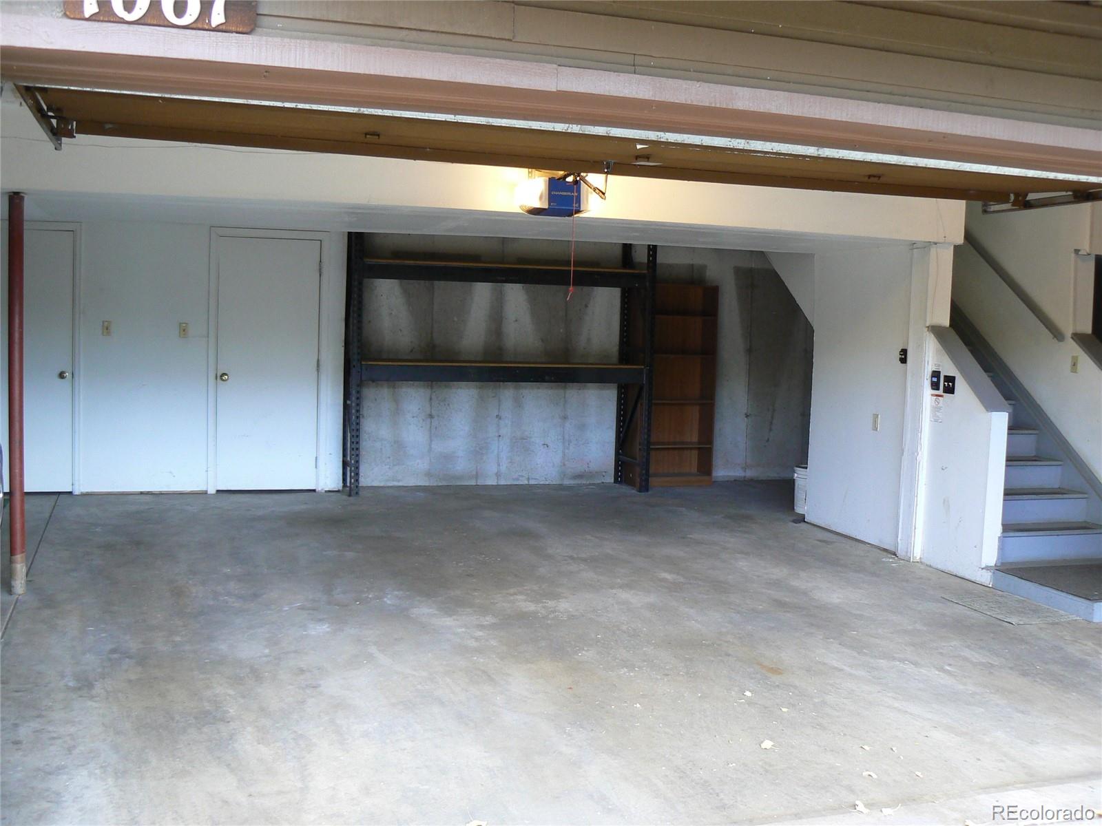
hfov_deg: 51.4
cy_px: 413
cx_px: 551
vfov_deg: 39.7
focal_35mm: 36
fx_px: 1146
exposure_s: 1/30
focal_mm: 6
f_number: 2.8
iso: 125
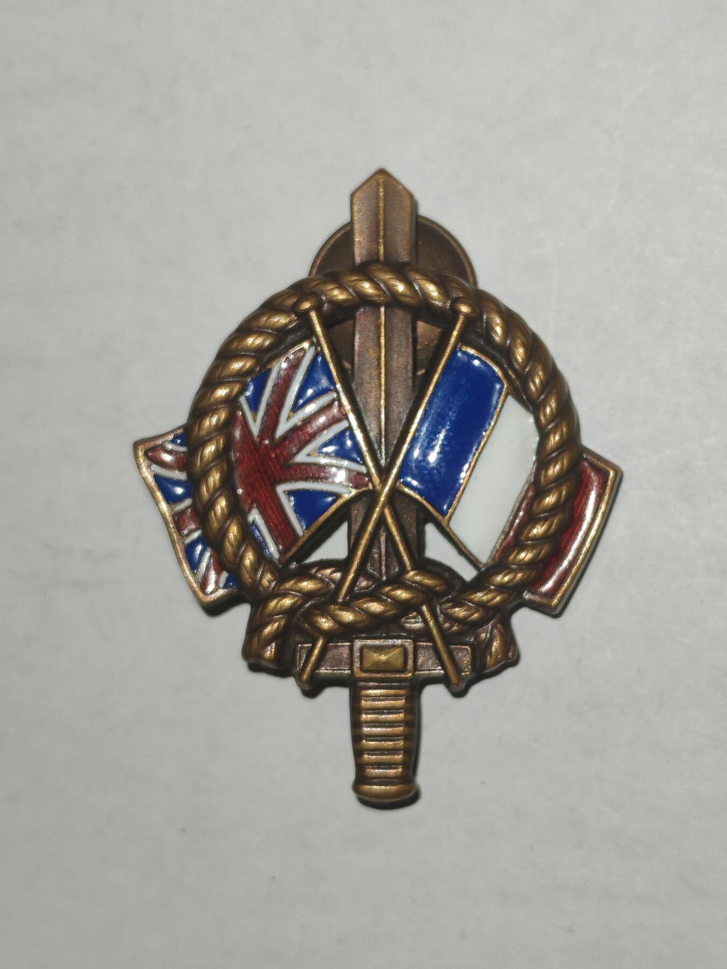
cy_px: 484
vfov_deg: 28.6
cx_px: 364
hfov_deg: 21.6
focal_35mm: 68
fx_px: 1904
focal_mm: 5.52
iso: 200
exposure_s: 1/100
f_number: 1.95
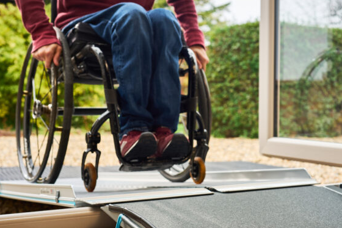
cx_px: 197
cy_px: 151
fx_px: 608
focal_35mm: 64
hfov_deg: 31.4
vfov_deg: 21.2
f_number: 4
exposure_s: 1/80
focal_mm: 35
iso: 125
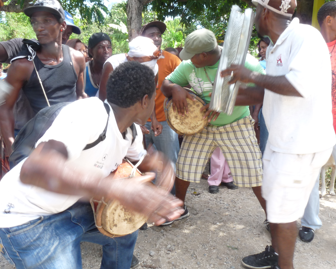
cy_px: 123
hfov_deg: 55.6
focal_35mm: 32
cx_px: 157
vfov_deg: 45.8
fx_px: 318
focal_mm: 4.8
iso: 100
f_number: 8
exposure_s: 1/30
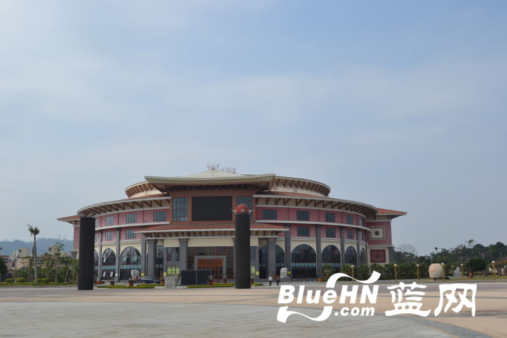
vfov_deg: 34.2
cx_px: 254
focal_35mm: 39
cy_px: 169
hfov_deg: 49.6
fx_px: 549
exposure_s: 1/250
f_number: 8
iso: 100
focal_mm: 26
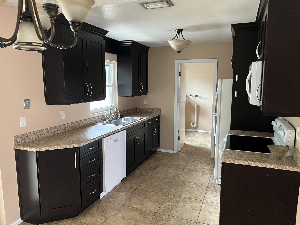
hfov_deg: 67.3
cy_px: 112
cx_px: 150
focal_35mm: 26
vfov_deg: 53.1
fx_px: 225
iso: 500
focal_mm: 5.7
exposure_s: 1/52
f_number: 1.5
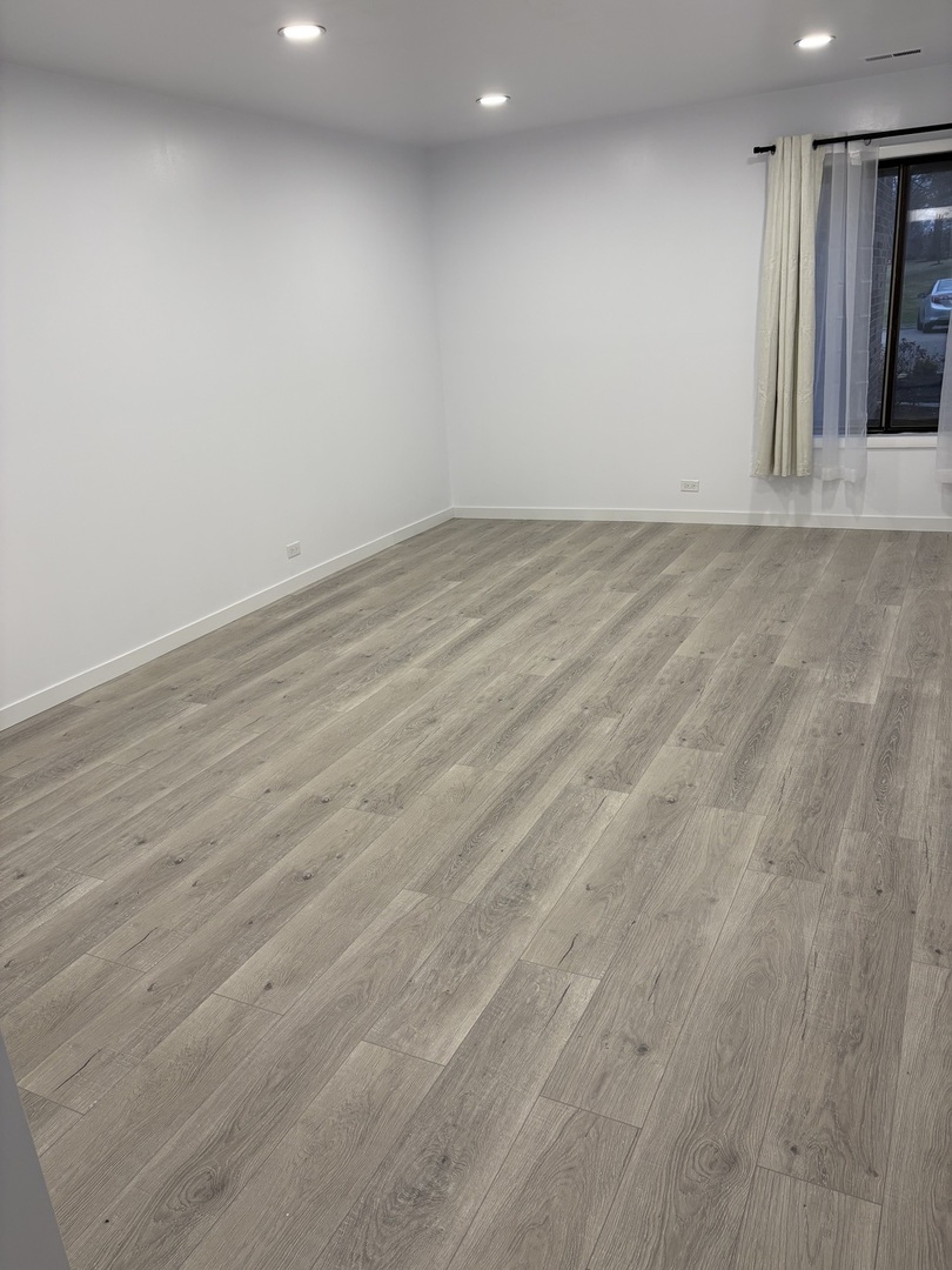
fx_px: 953
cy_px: 635
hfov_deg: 53.1
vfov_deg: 67.3
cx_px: 476
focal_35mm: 26
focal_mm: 5.96
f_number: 1.6
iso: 80
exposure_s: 1/120
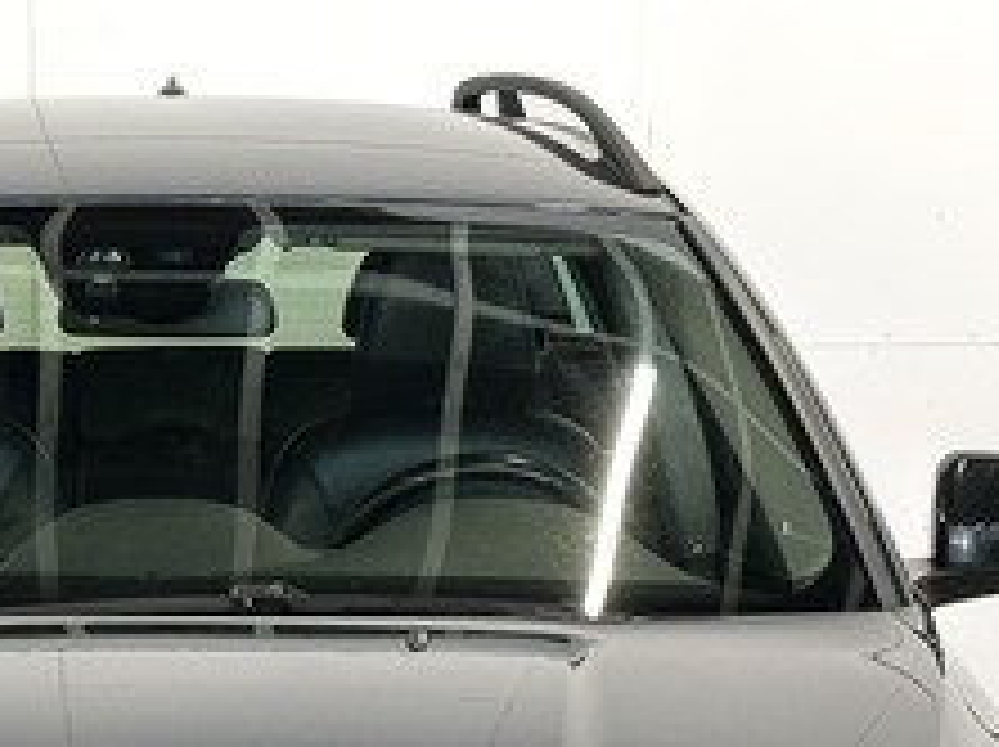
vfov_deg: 11.1
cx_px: 153
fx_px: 3748
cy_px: 932
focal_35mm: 130
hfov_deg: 15.1
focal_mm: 6.86
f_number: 1.8
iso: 160
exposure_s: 1/50
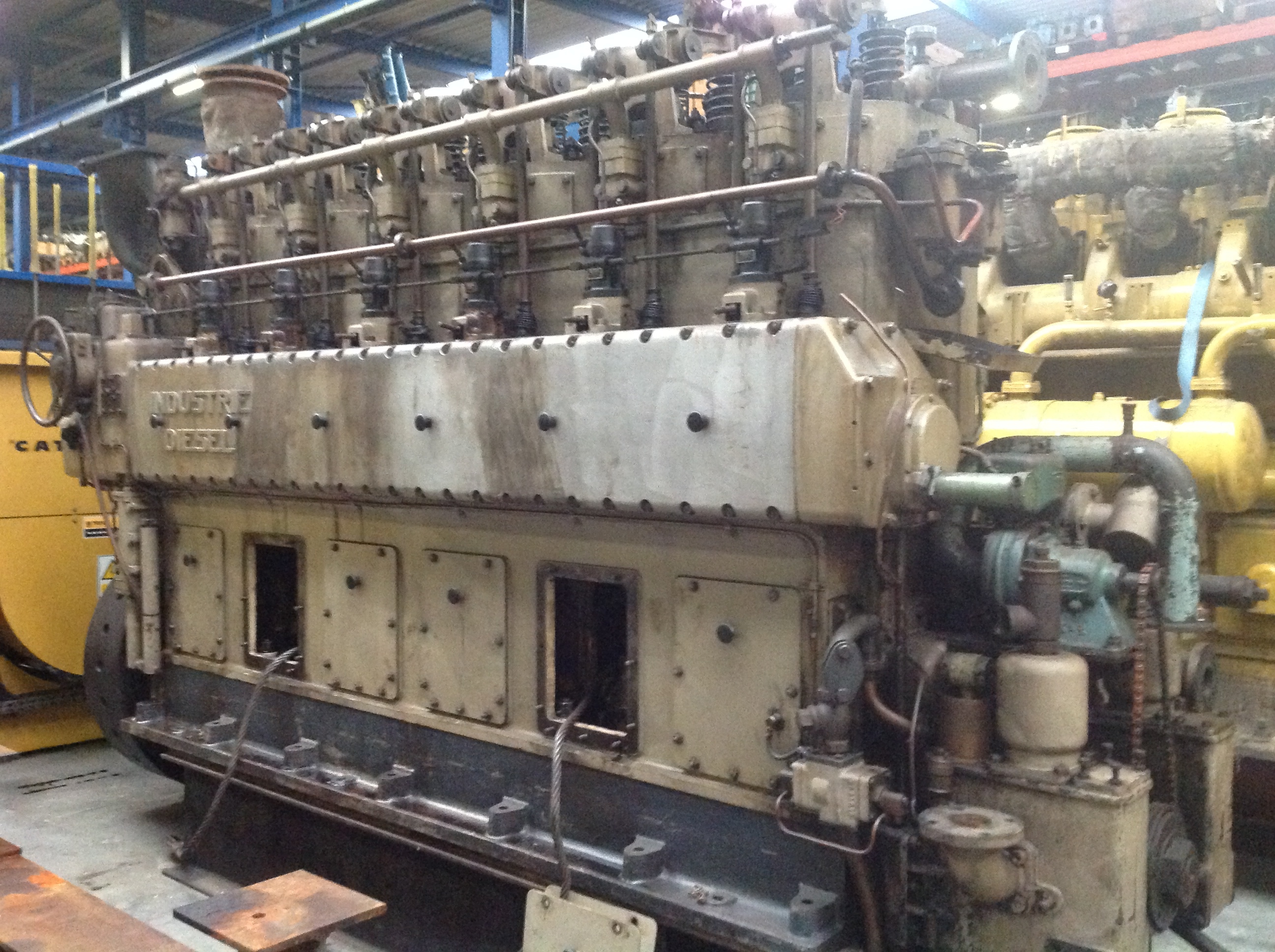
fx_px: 1287
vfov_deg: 40.6
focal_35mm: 35
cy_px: 476
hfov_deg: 52.7
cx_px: 638
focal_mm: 4.28
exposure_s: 1/15
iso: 800
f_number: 2.4
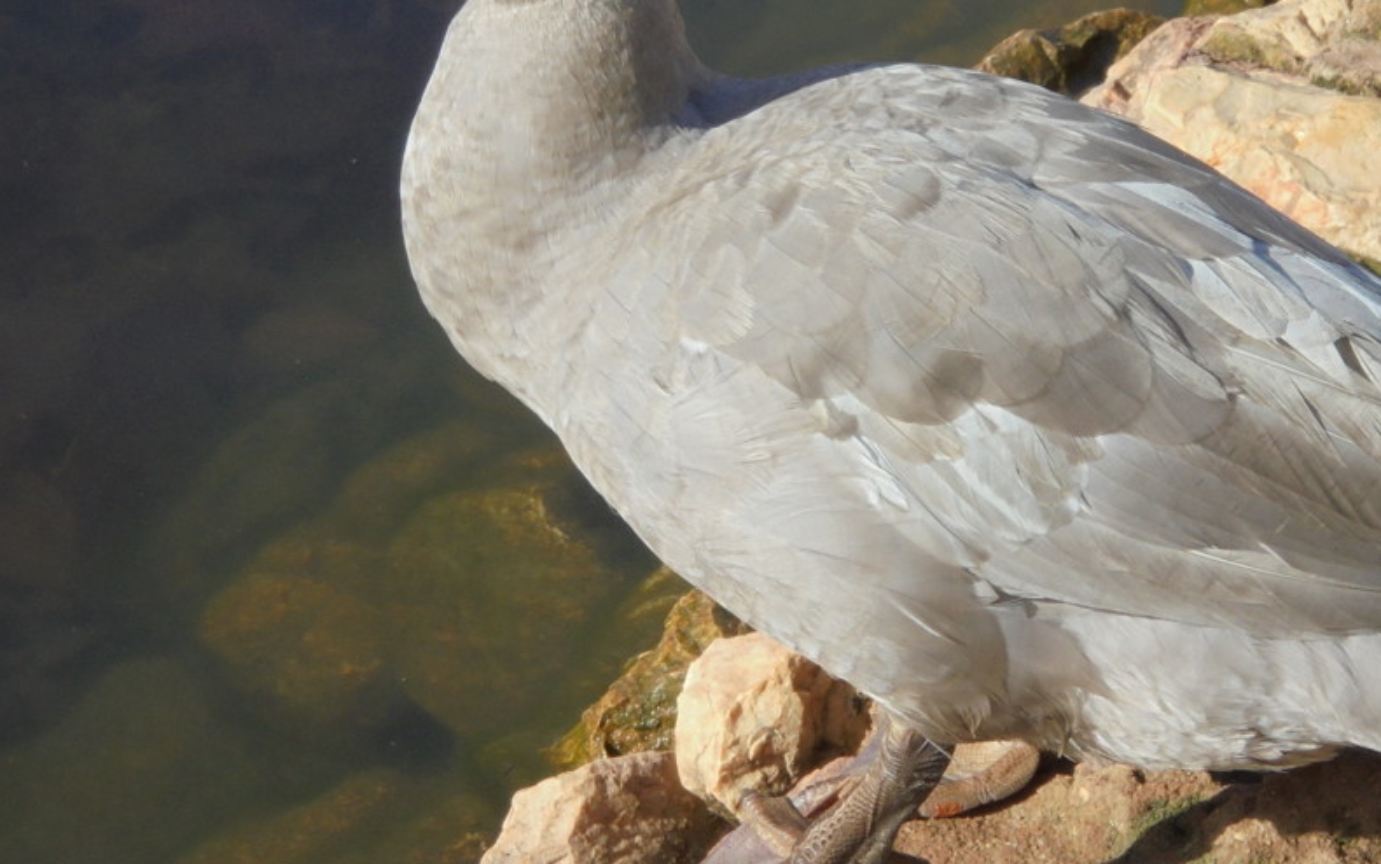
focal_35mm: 268
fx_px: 10088
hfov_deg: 7.8
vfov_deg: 4.9
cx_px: 940
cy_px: 329
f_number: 6.5
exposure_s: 1/320
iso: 100
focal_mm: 27.6
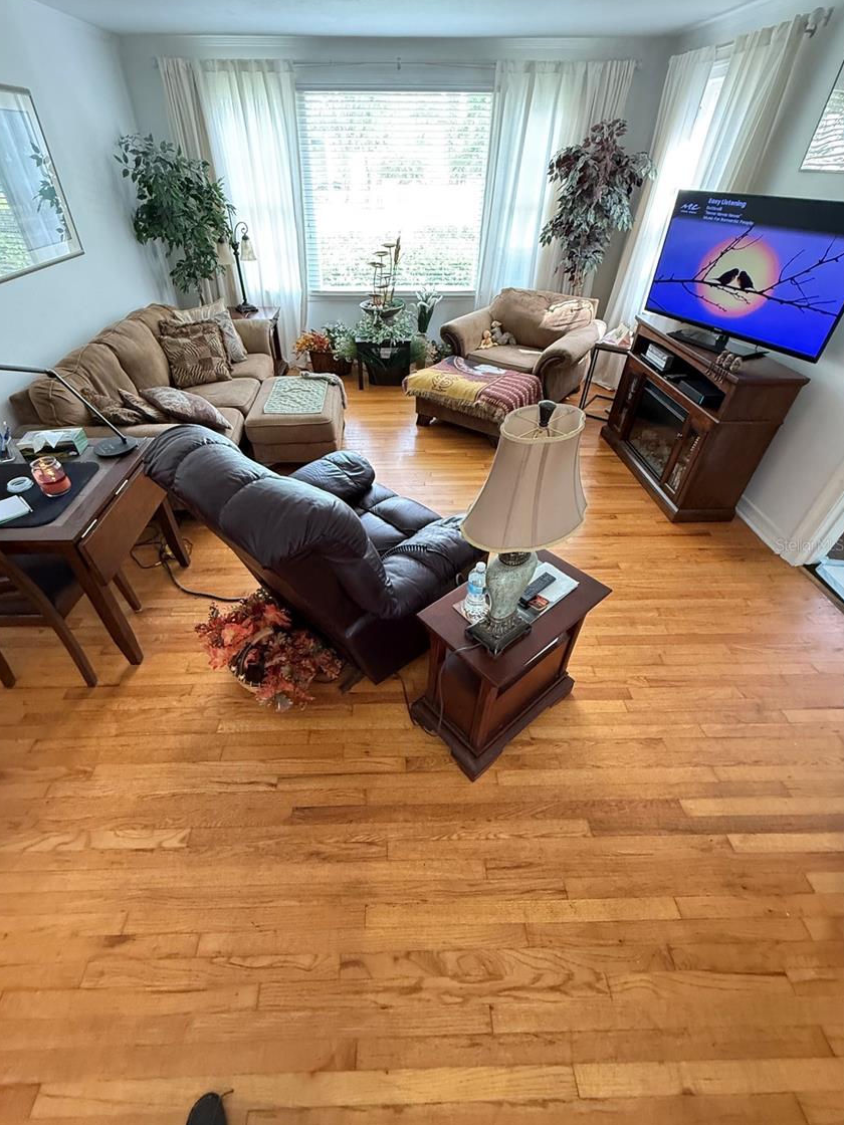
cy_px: 544
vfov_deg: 98.1
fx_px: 488
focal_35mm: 15
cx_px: 395
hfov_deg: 81.6
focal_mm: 2.22
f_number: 2.2
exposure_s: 1/60
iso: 640
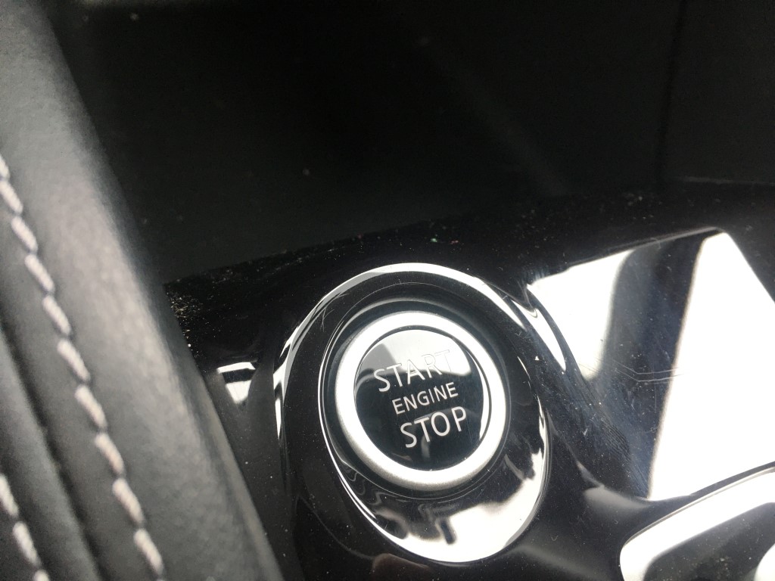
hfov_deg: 61.7
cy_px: 290
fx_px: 649
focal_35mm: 29
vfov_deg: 48.2
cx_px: 388
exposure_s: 1/30
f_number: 2.2
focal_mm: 4.15
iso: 40
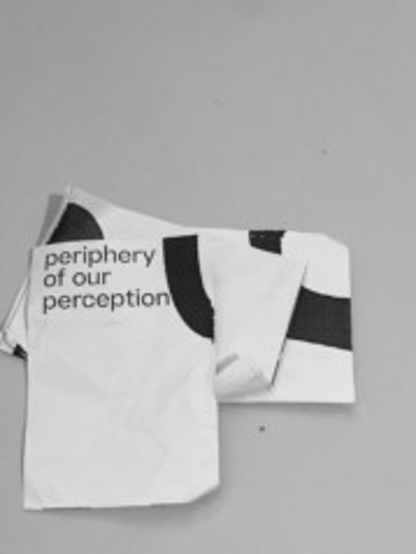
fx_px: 688
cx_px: 196
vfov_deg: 43.6
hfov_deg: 33.6
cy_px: 327
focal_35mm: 43
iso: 64
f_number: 2.2
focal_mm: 4.15
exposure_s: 1/33
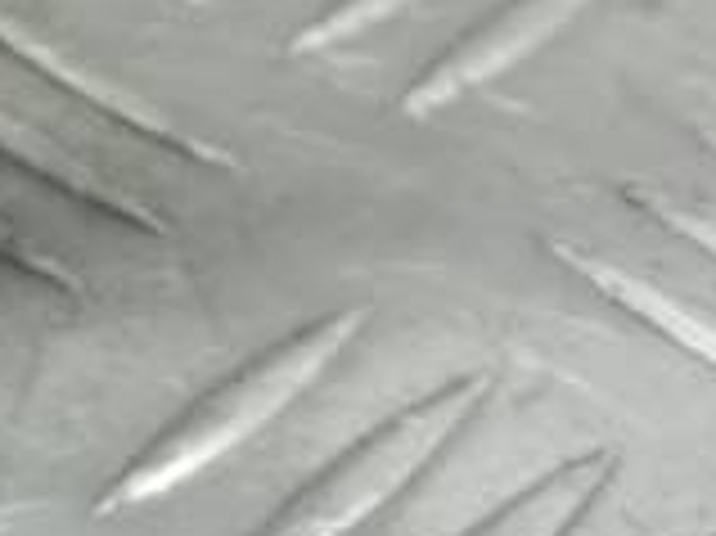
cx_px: -707
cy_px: -806
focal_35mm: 161
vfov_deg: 8.3
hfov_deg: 11.2
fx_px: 3328
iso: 80
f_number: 1.8
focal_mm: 4.6
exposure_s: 1/50
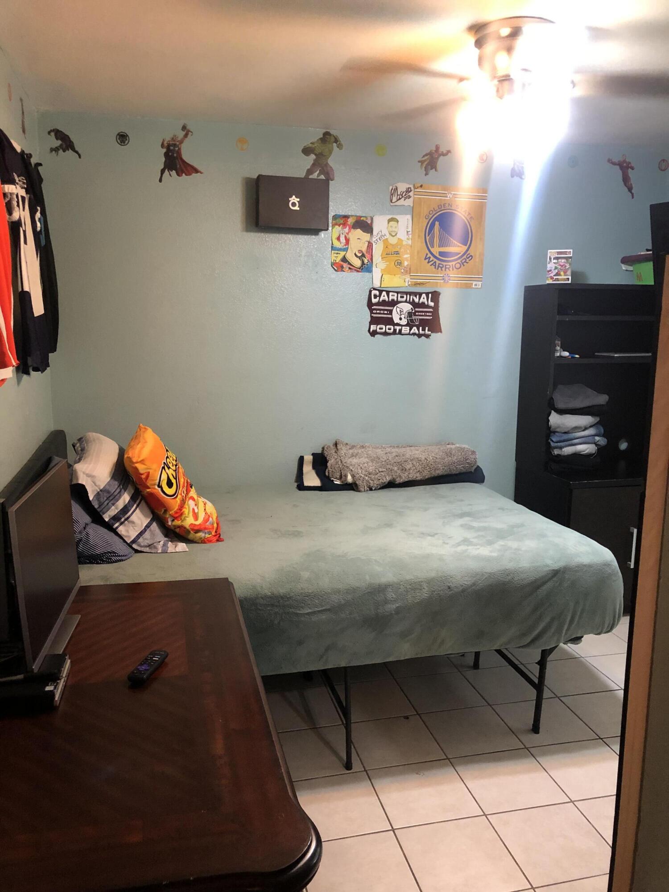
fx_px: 722
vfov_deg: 63.4
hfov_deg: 49.7
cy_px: 446
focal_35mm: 28
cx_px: 334
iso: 100
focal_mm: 3.99
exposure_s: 1/15
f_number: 1.8
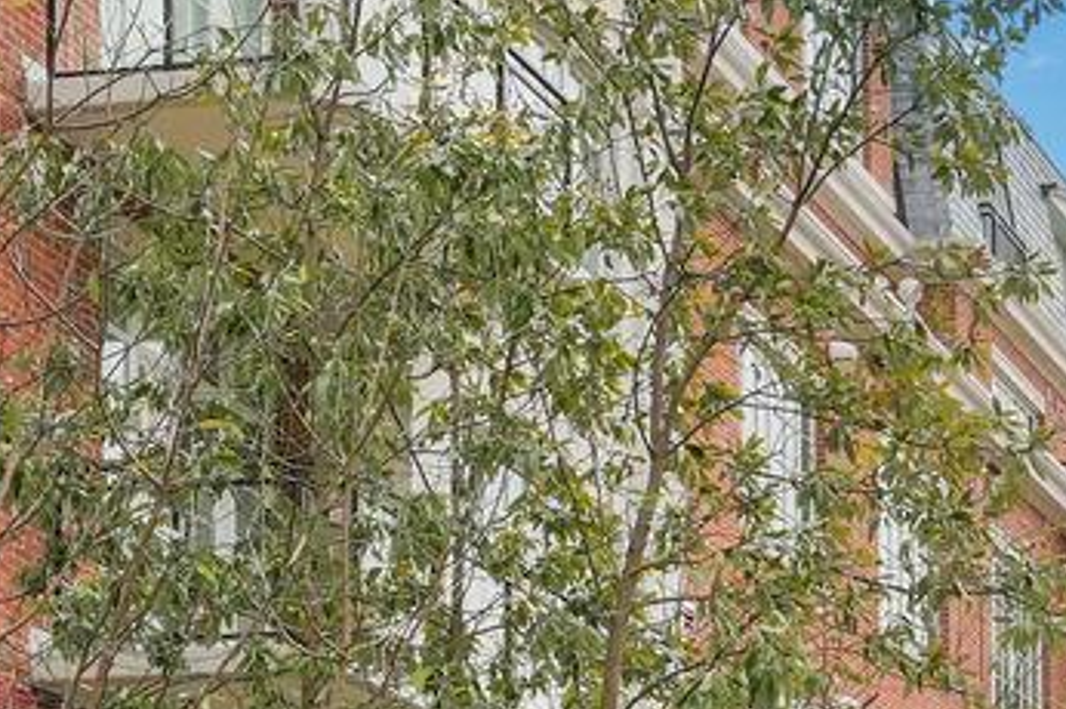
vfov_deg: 10.2
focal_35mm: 120
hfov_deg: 15.8
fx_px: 3550
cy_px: 1563
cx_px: 1581
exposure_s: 1/2500
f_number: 5
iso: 800
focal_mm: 24
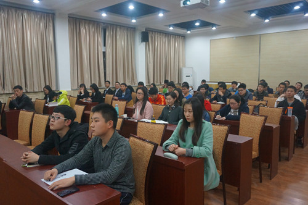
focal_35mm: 28
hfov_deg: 64.6
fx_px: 244
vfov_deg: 45.6
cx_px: 154
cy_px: 102
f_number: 4
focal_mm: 19
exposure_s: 1/160
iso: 2500
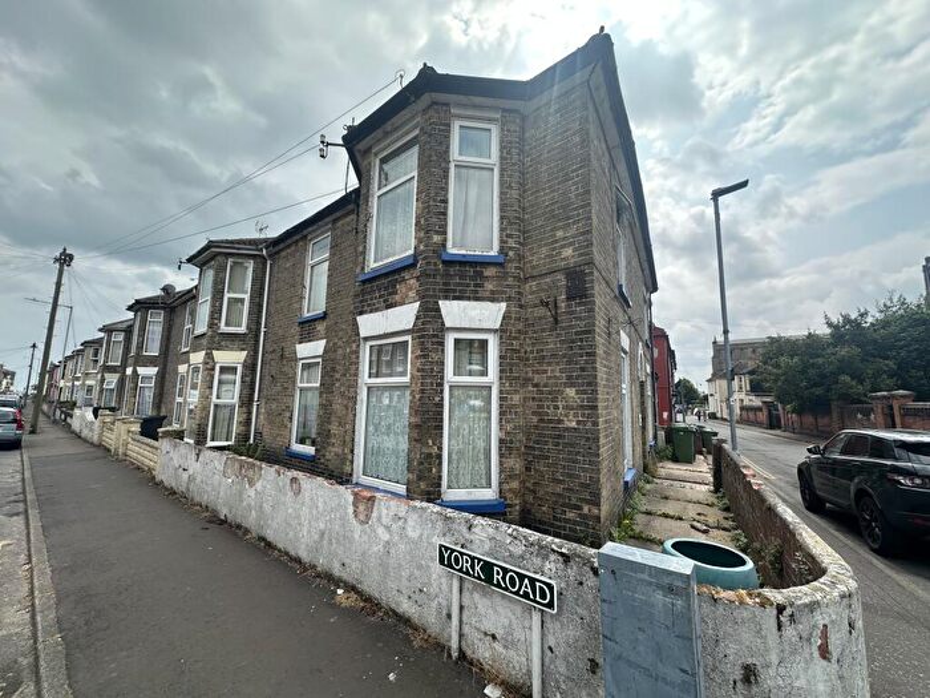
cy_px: 349
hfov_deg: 102.1
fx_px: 376
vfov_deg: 85.7
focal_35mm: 14
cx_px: 465
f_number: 2.2
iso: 50
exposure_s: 1/1062
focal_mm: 2.22
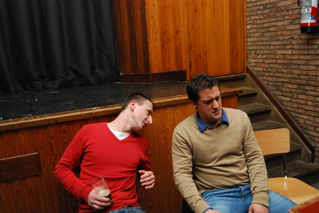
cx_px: 160
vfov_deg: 40.0
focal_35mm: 33
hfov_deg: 57.2
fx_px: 293
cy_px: 106
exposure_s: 1/60
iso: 1600
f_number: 4
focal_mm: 22
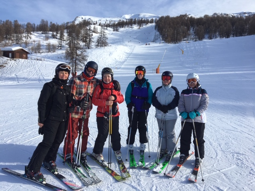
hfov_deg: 61.7
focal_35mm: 29
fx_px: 214
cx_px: 128
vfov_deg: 48.2
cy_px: 96
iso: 25
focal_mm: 4.15
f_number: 2.2
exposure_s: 1/1479
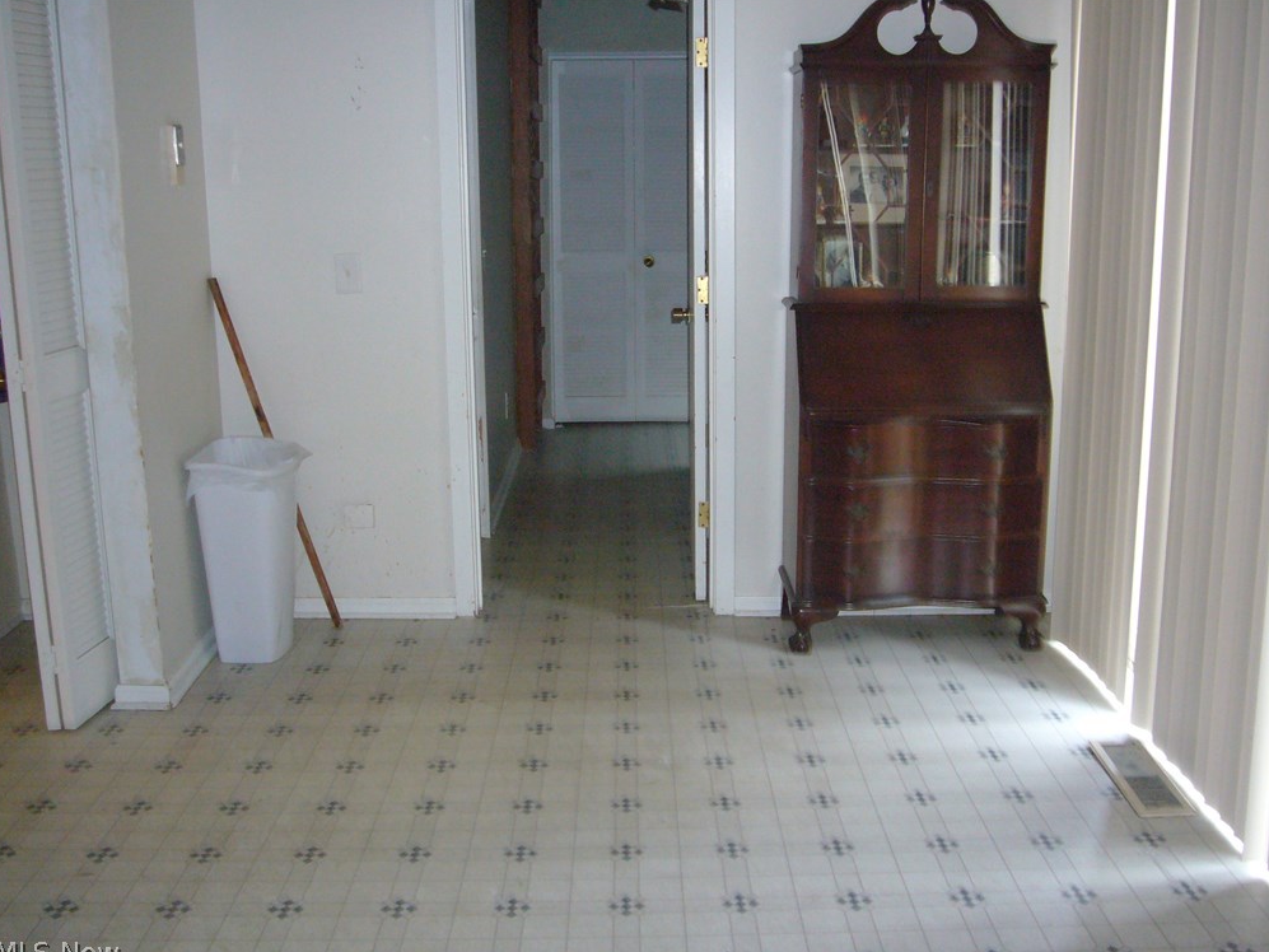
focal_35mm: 38
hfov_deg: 49.0
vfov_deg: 37.7
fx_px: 1393
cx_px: 639
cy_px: 485
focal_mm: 6.1
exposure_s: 1/8
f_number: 3.1
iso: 200
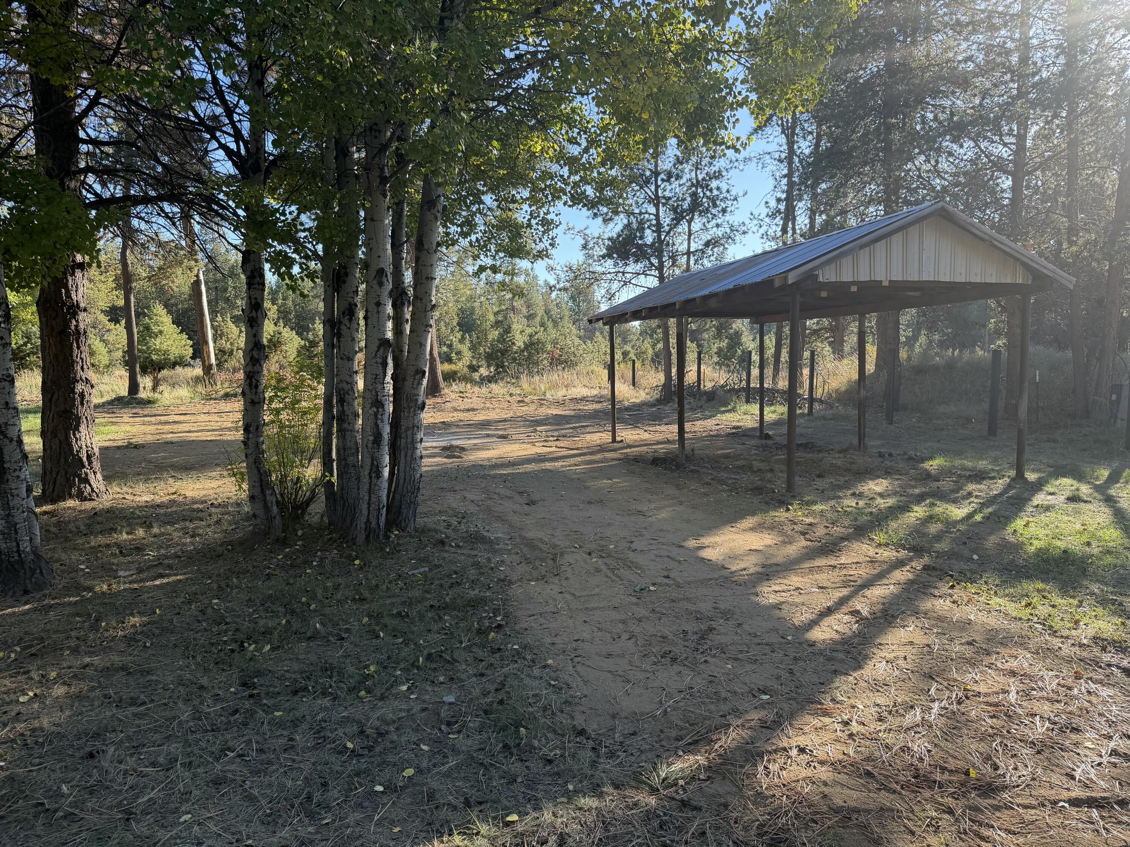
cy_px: 424
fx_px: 783
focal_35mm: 24
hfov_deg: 71.6
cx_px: 565
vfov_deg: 56.8
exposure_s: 1/715
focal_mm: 6.76
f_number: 1.78
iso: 100
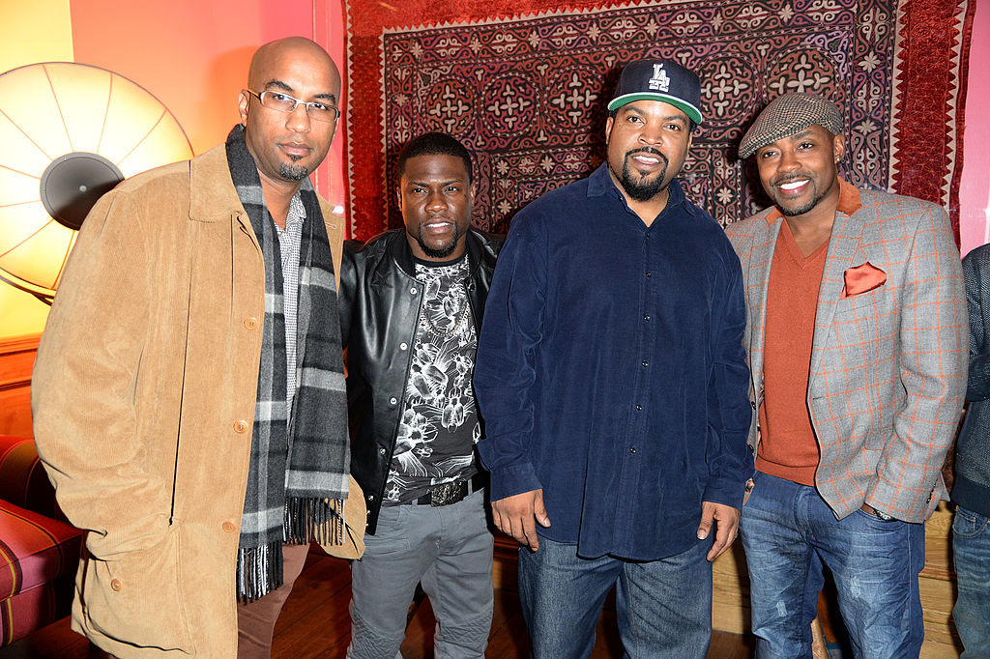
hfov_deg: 60.3
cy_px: 330
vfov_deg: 42.3
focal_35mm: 31
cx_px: 495
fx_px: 852
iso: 2000
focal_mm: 31
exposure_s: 1/125
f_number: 4
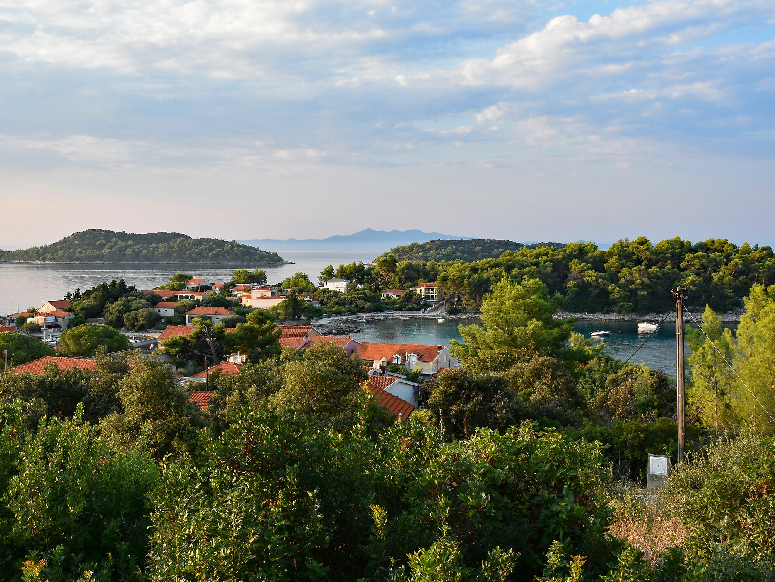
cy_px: 298
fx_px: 851
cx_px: 317
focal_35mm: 38
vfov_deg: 37.7
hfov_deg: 48.7
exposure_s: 1/40
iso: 200
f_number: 16
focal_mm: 22
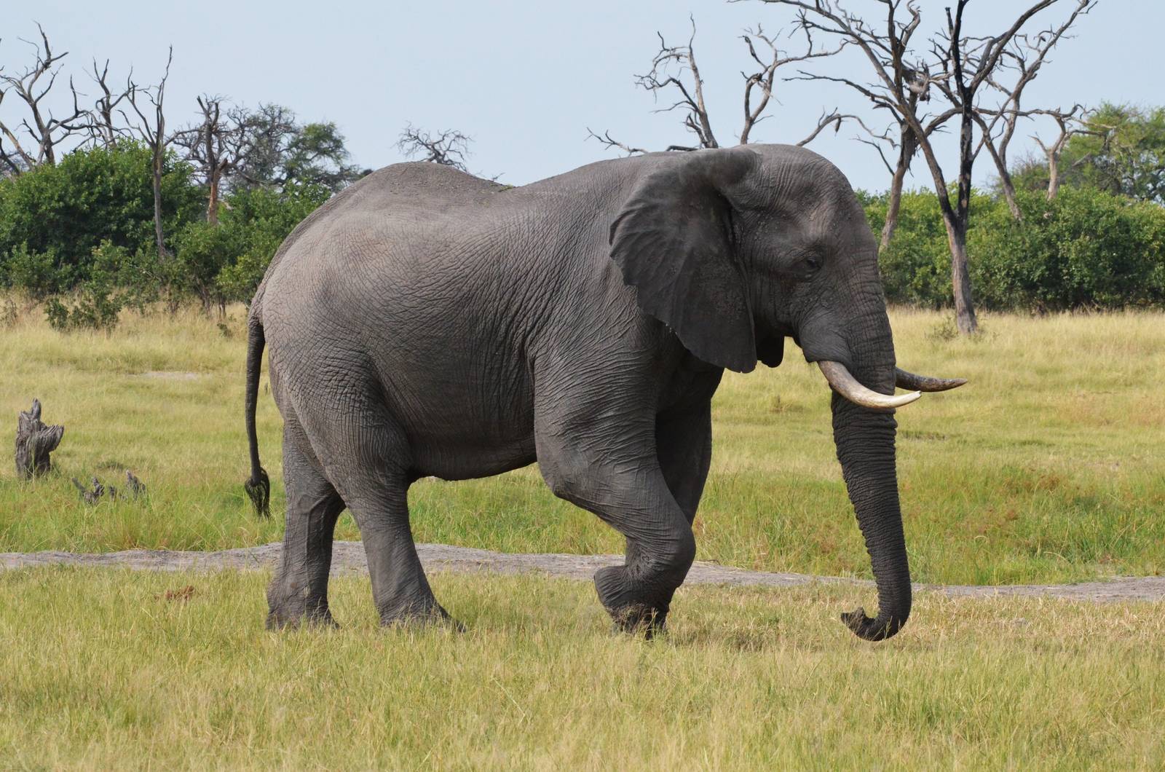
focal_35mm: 255
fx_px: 8236
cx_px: 582
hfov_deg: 8.1
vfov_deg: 5.4
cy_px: 386
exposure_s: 1/2500
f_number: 13
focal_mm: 170
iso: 2500
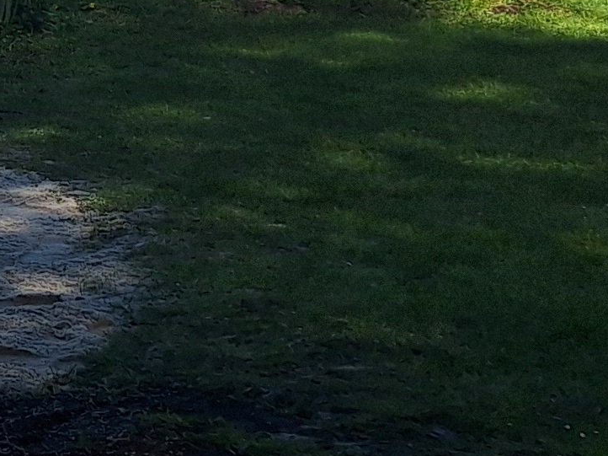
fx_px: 2283
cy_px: -37
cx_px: -738
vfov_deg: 11.2
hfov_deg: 12.6
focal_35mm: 130
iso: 40
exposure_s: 1/2451
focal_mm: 5.54
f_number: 1.8
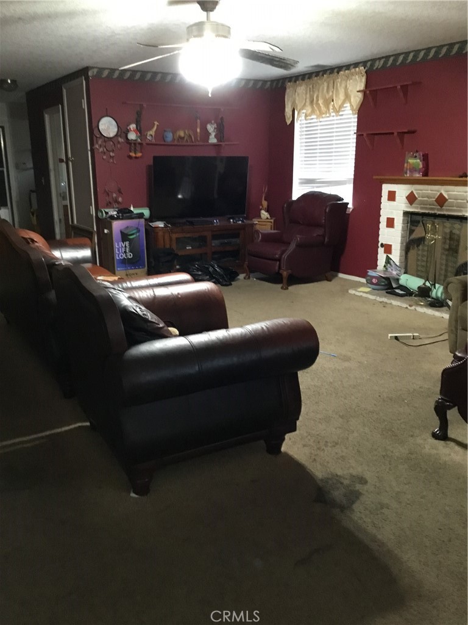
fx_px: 559
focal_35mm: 31
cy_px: 312
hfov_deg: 45.4
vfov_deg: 58.4
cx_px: 234
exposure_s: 1/15
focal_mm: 3.3
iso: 200
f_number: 2.4
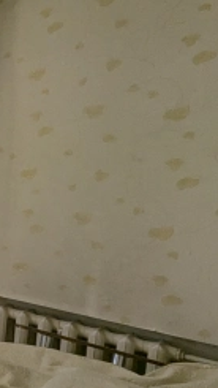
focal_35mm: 36
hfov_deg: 16.7
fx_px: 370
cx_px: -270
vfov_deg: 55.1
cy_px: 219
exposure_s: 1/100
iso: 87
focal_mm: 1.95
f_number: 2.2
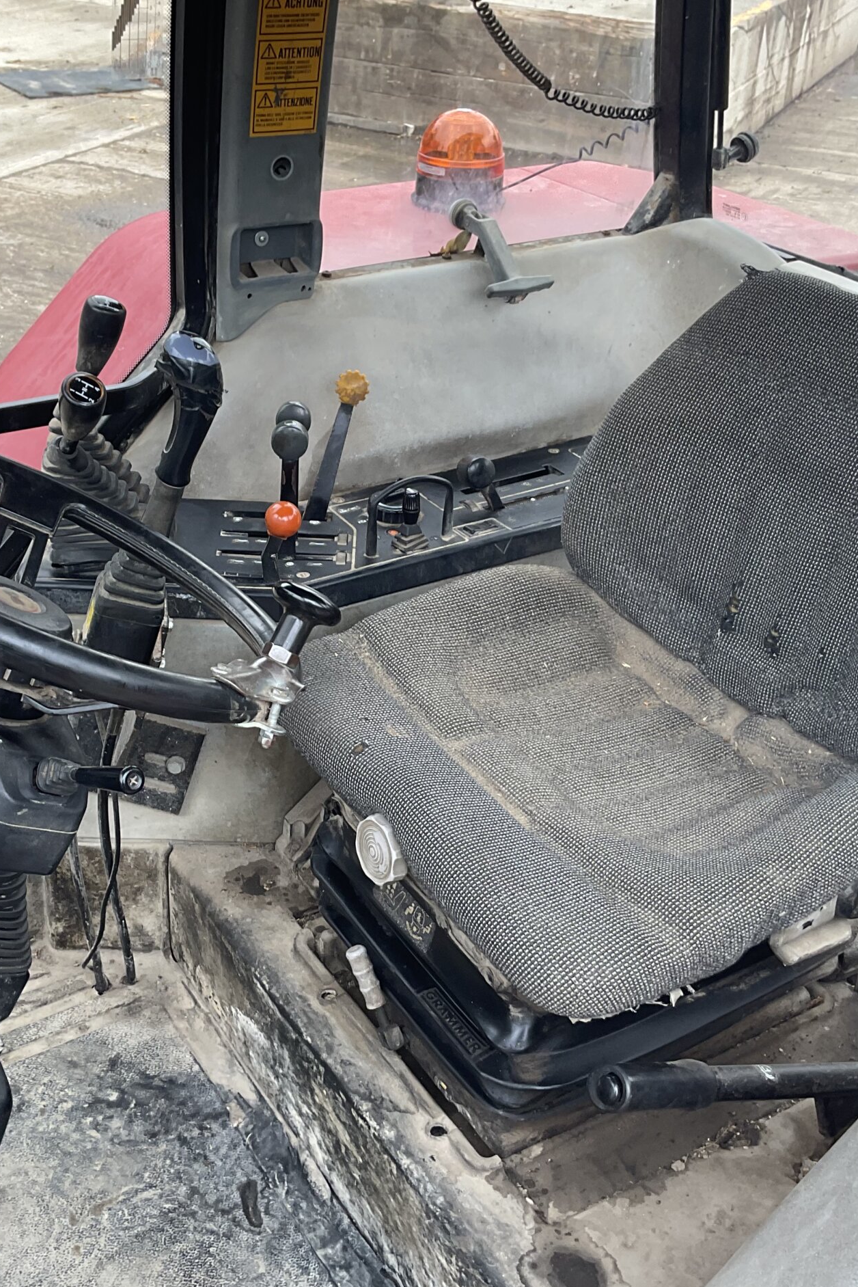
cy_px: 645
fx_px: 1465
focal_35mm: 41
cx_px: 363
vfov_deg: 47.4
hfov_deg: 32.6
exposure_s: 1/137
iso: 16
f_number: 1.8
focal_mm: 3
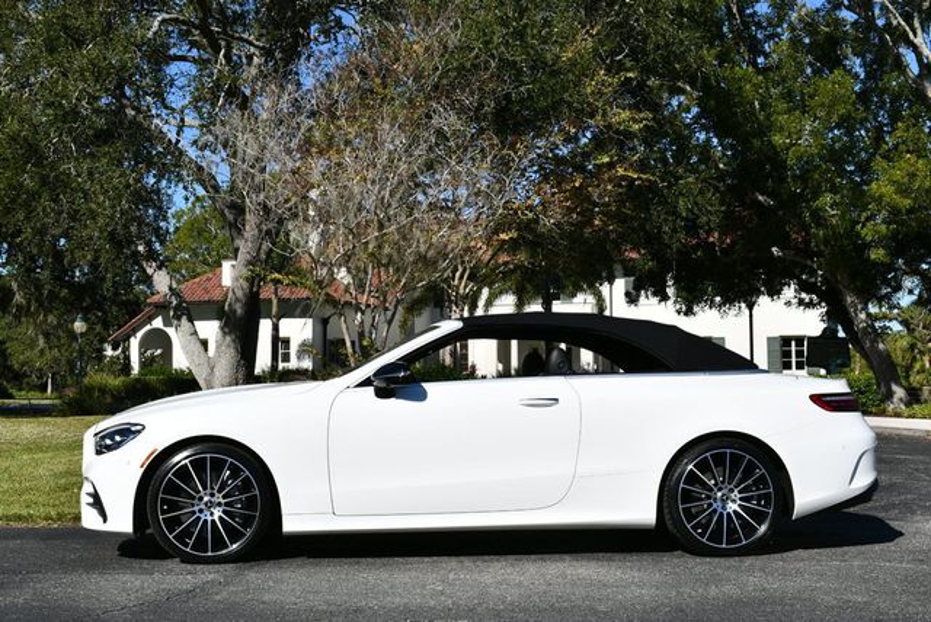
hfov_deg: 41.1
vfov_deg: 28.1
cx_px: 466
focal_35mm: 48
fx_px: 1242
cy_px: 311
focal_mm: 24
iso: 100
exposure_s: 1/320
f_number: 9
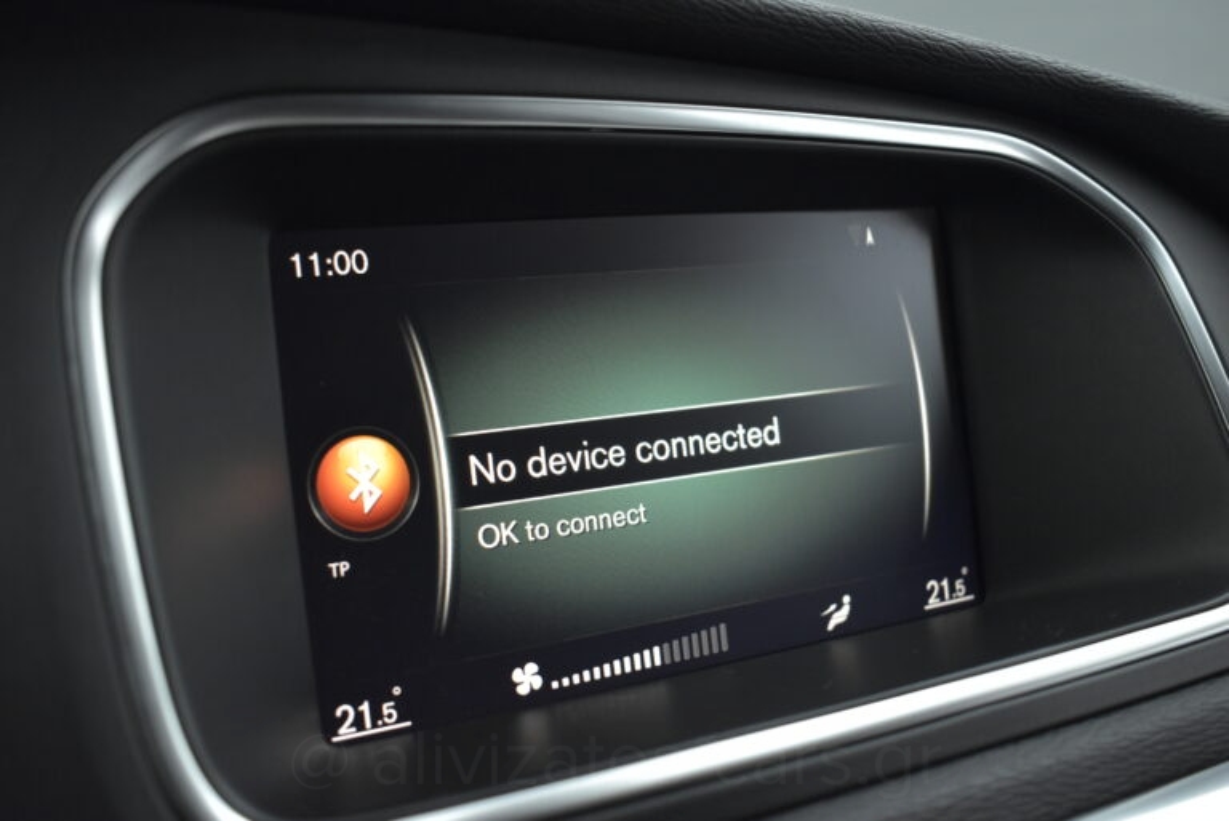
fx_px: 1281
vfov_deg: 35.5
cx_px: 614
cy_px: 410
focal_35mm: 38
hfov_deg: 51.3
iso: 1600
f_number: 4
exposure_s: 1/125
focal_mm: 25
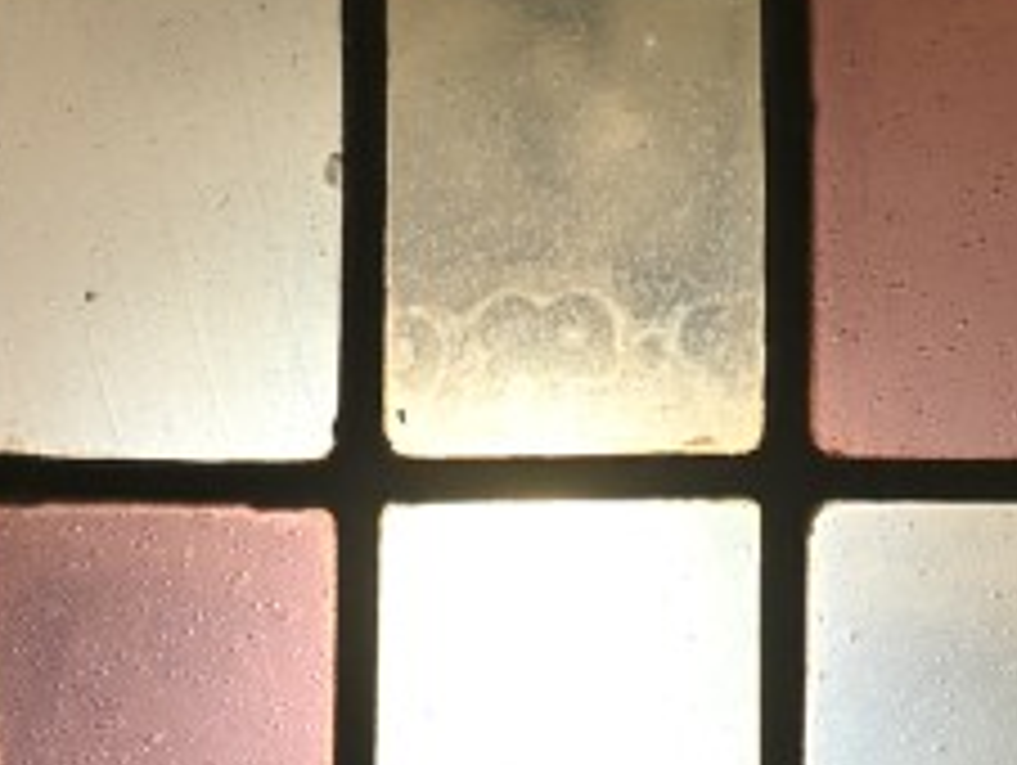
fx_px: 10941
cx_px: 644
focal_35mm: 372
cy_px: 1568
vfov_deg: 4.0
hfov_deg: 5.3
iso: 200
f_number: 4
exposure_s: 1/60
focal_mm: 54
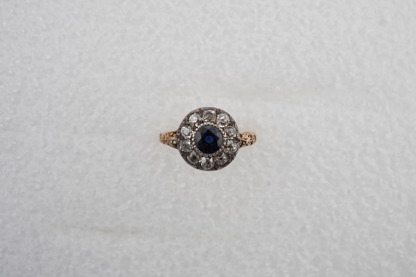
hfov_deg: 43.6
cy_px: 138
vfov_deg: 29.9
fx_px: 520
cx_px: 208
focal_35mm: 45
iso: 500
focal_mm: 30
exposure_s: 1/125
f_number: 16
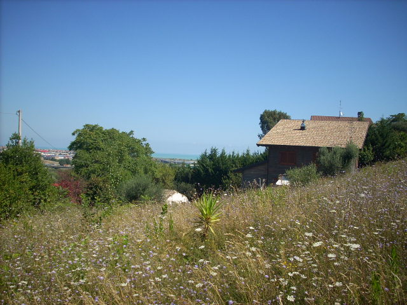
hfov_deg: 50.1
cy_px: 152
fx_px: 435
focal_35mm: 37
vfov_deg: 38.7
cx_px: 204
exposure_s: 1/310
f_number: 5.6
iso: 64
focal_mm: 6.2
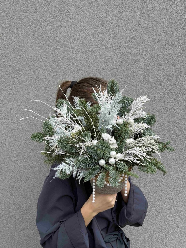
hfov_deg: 30.3
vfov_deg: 39.7
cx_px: 93
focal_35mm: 48
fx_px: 344
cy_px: 124
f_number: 1.78
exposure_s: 1/114
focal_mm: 6.76
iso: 100
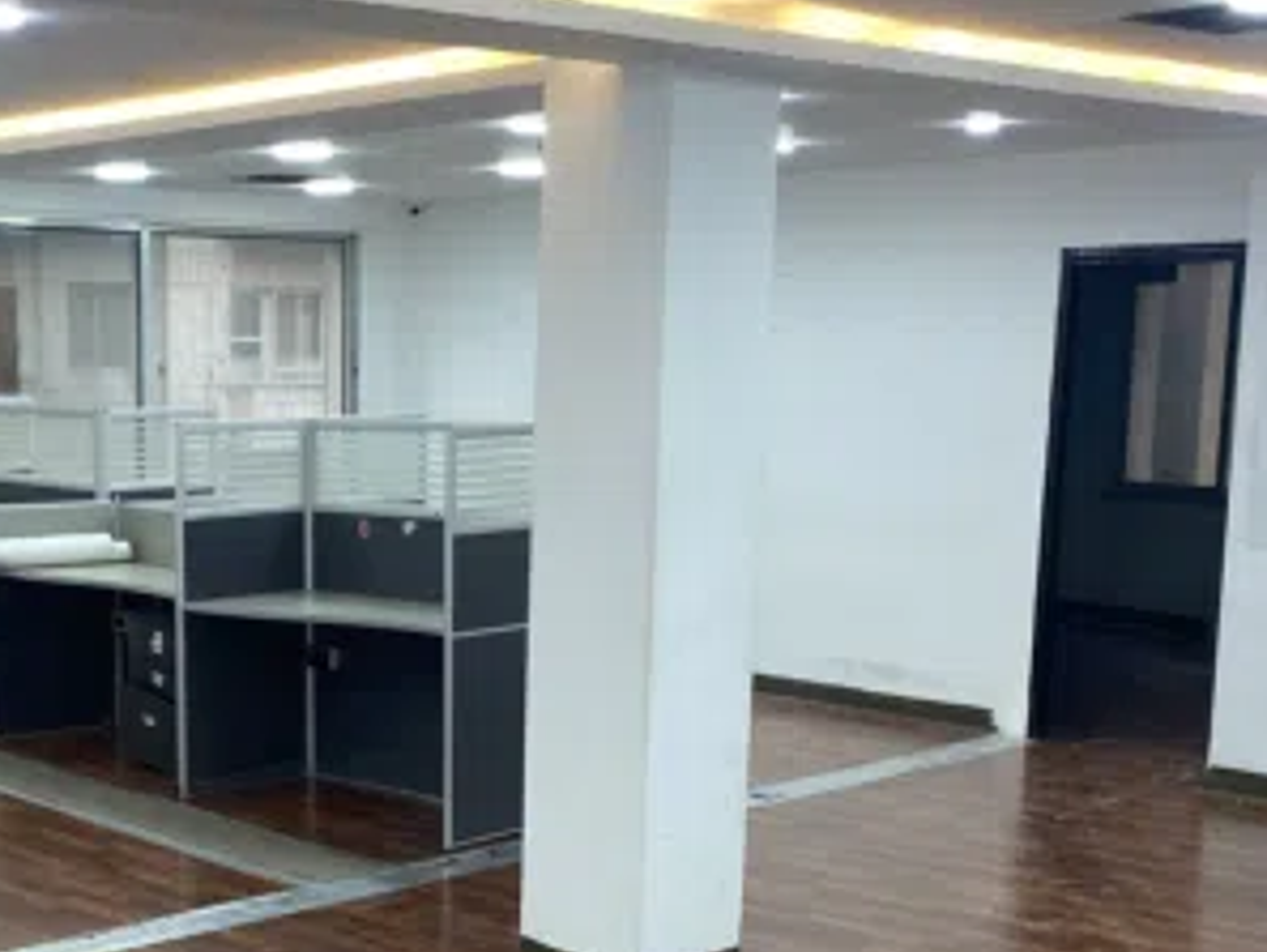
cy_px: 709
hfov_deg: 33.2
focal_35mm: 56
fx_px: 2051
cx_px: 230
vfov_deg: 25.8
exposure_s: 1/100
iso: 64
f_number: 1.8
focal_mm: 4.25
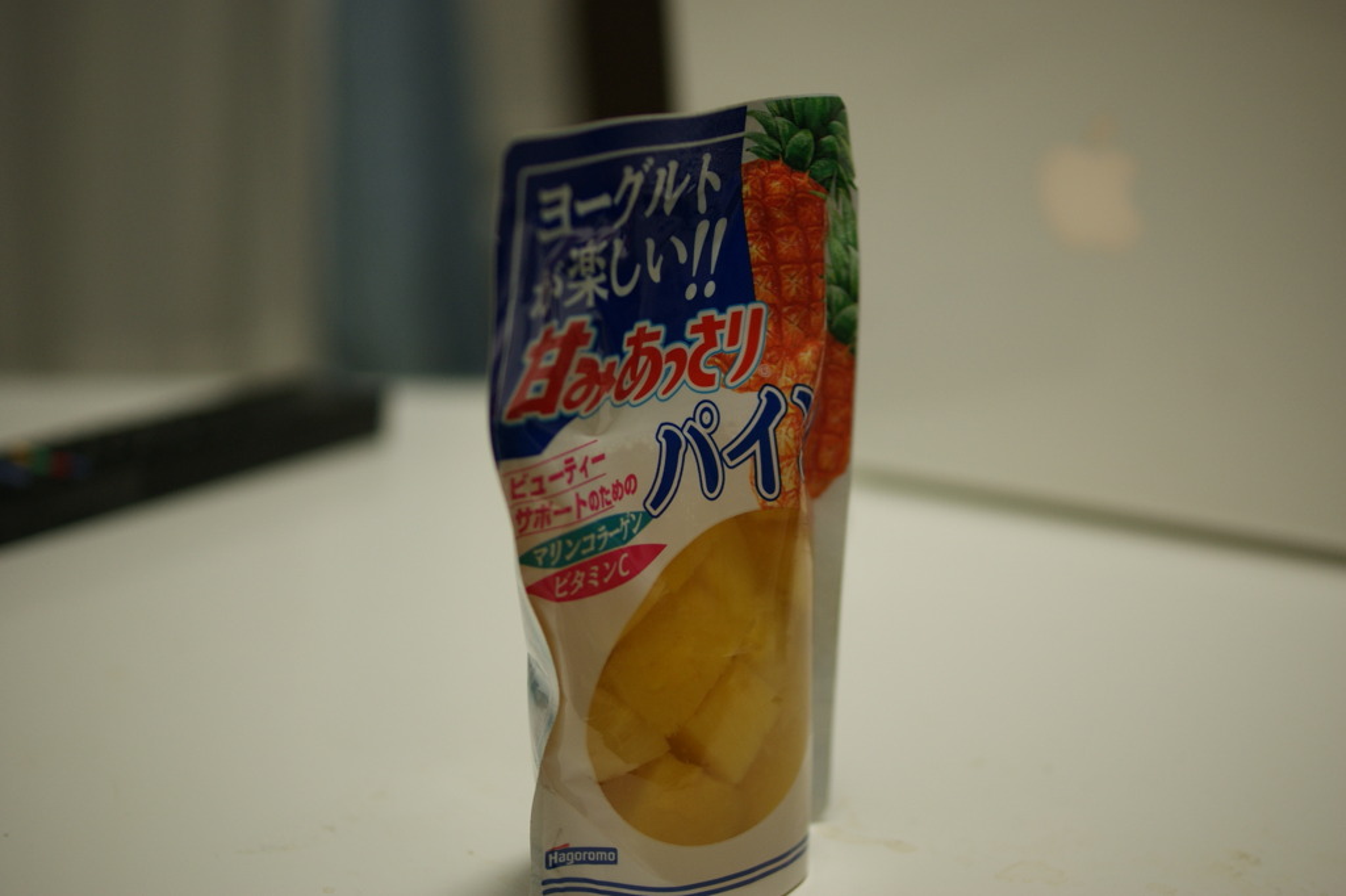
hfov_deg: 37.9
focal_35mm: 52
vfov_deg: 25.7
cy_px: 448
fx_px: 1962
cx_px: 673
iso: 125
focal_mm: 35
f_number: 1.8
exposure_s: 1/60
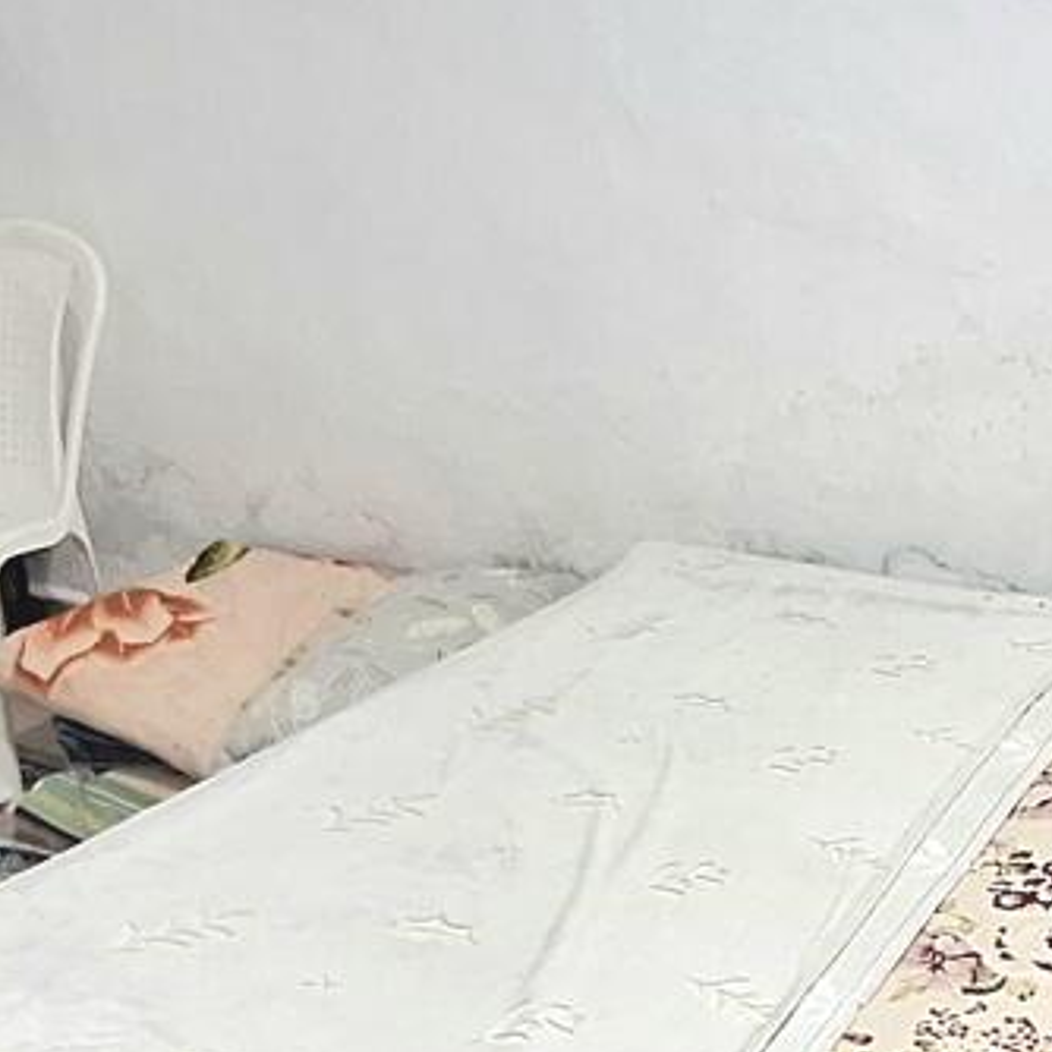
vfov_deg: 30.8
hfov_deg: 30.5
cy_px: 718
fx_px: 1891
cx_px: 800
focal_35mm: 55
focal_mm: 1.74
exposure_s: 1/25
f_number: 2.2
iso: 250
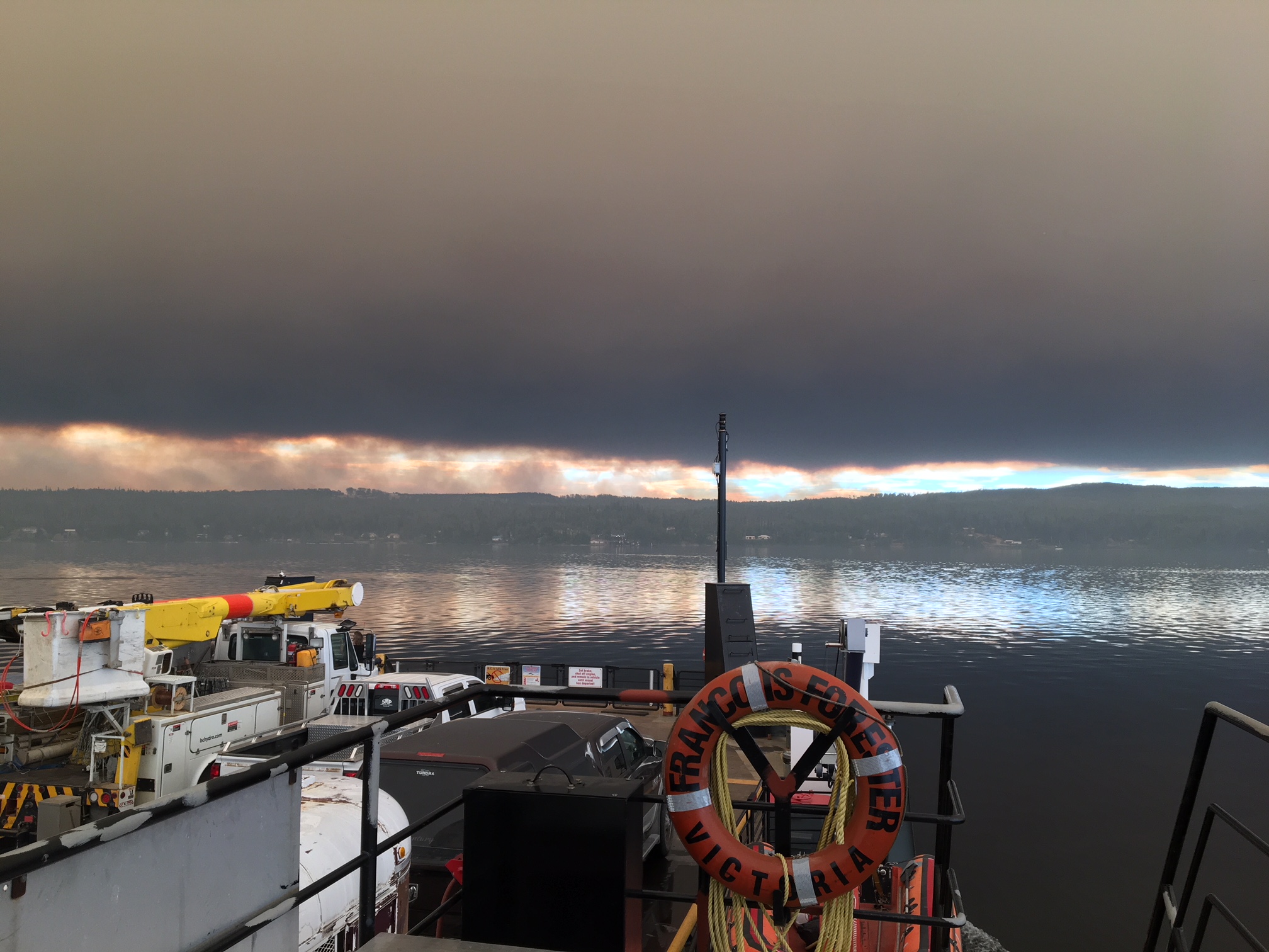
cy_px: 476
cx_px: 634
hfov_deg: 61.7
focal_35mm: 29
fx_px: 1063
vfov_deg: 48.2
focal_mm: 4.15
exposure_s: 1/120
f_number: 2.2
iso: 40
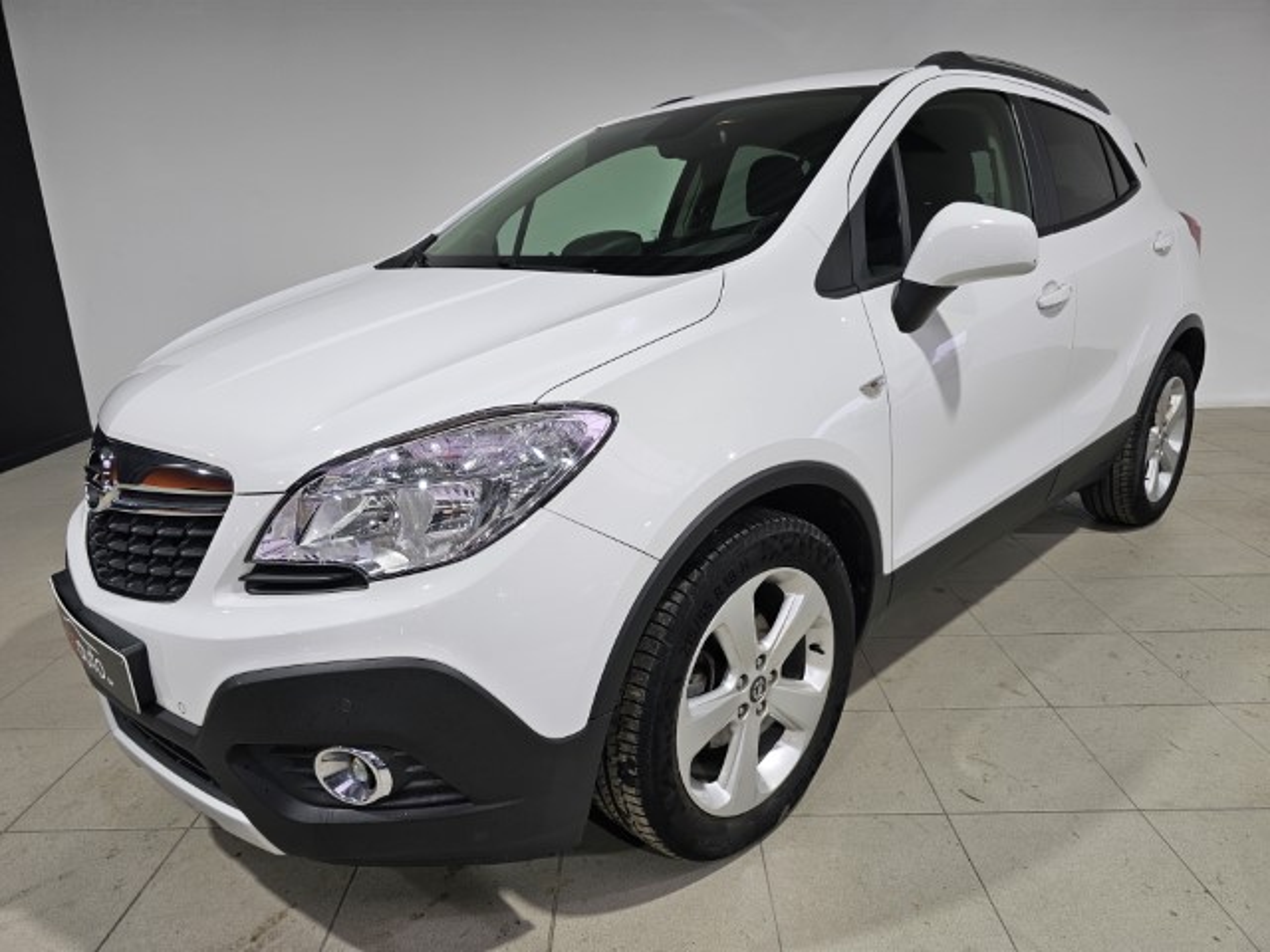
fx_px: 844
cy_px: 476
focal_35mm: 23
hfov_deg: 73.9
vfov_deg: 58.9
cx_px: 635
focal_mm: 6.3
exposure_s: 1/100
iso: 50
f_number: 1.7
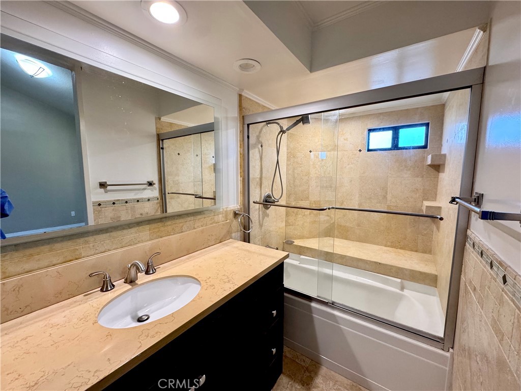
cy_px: 196
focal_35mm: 14
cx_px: 260
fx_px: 211
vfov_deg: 85.7
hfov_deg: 102.1
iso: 250
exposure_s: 1/60
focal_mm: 2.22
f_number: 2.2
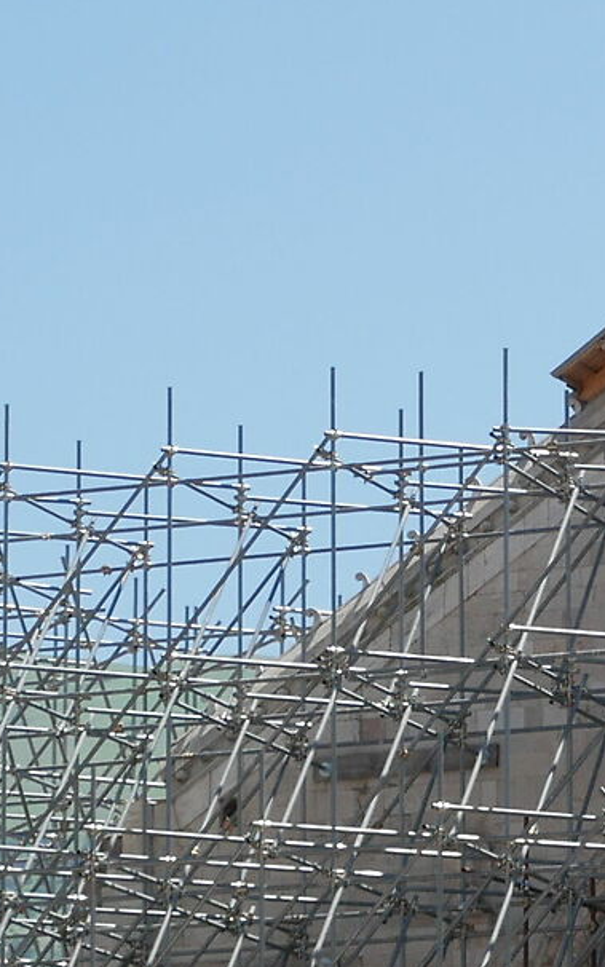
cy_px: 932
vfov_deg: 8.9
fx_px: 6197
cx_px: 179
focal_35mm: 235
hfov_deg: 5.6
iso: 200
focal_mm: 28
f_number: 9
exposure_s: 1/320
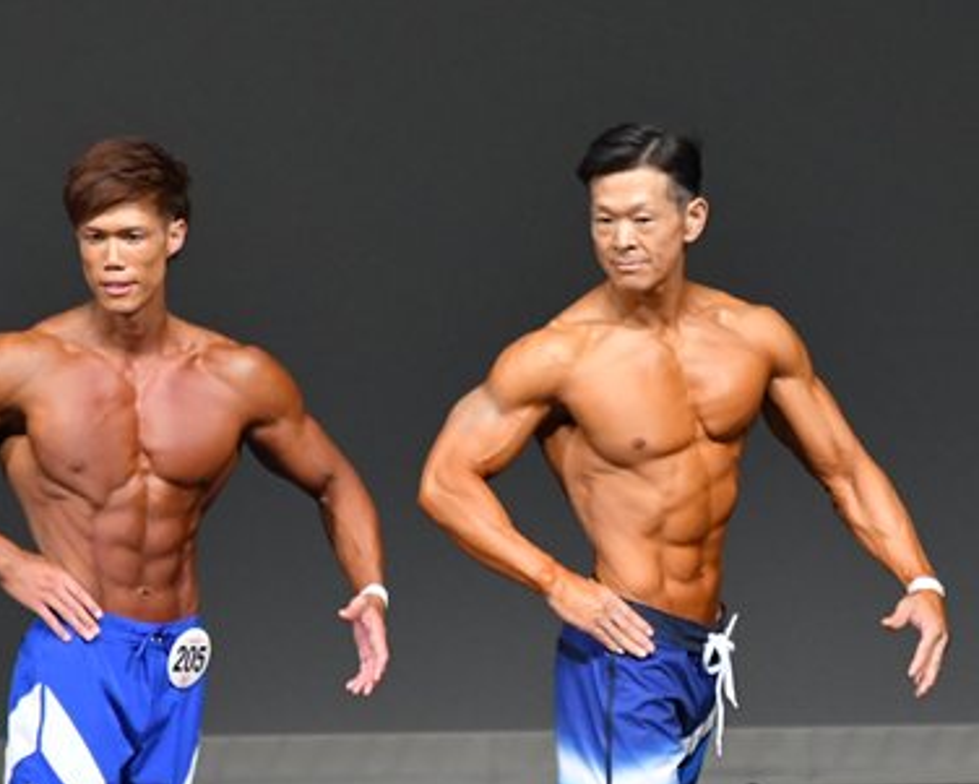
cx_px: 780
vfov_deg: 2.5
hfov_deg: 3.2
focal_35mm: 609
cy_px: 649
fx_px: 17650
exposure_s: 1/400
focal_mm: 210
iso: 4000
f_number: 5.6
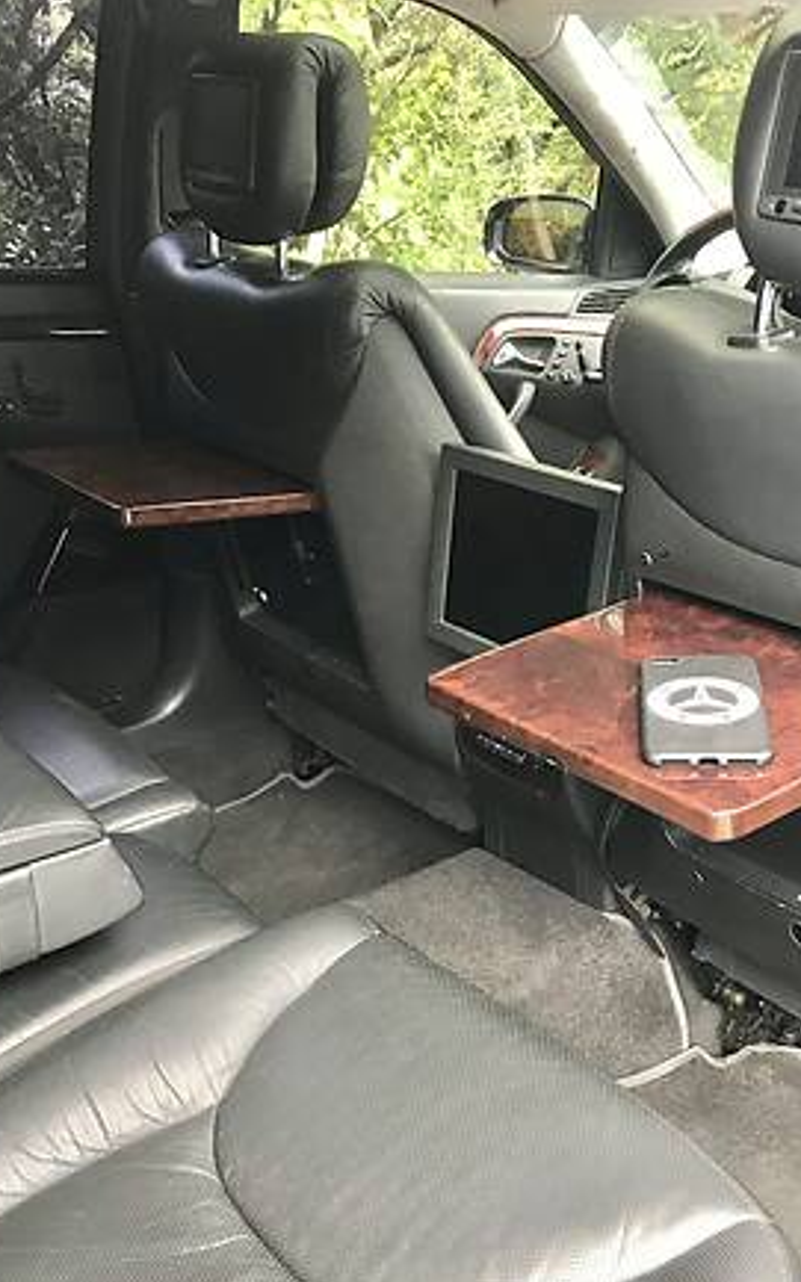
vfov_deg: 48.2
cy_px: 694
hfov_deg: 31.2
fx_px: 1433
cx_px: 432
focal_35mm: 41
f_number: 1.8
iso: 40
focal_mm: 4
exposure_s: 1/33
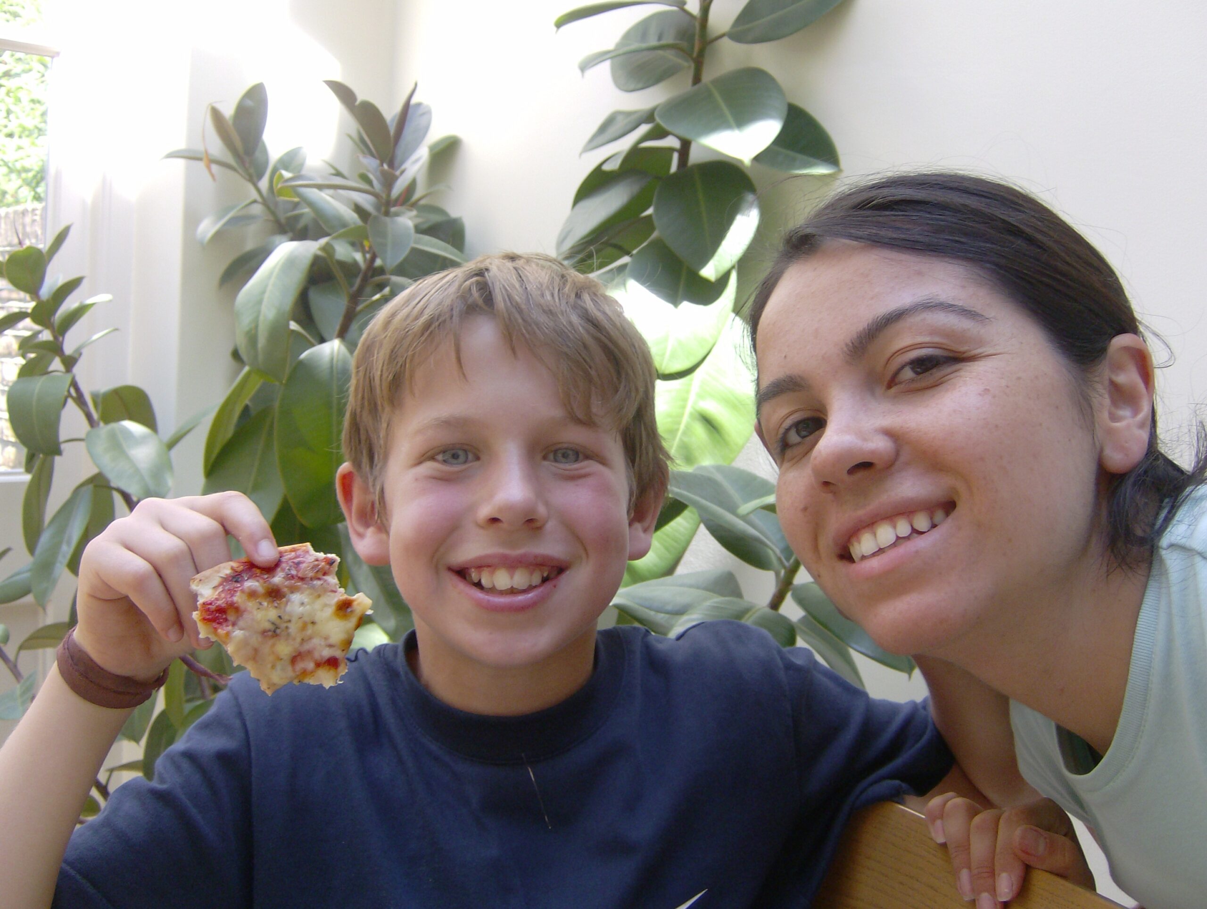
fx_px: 1257
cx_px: 604
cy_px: 454
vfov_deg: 39.7
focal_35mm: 36
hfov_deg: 51.3
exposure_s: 1/97.4
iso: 100
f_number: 2.8
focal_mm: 6
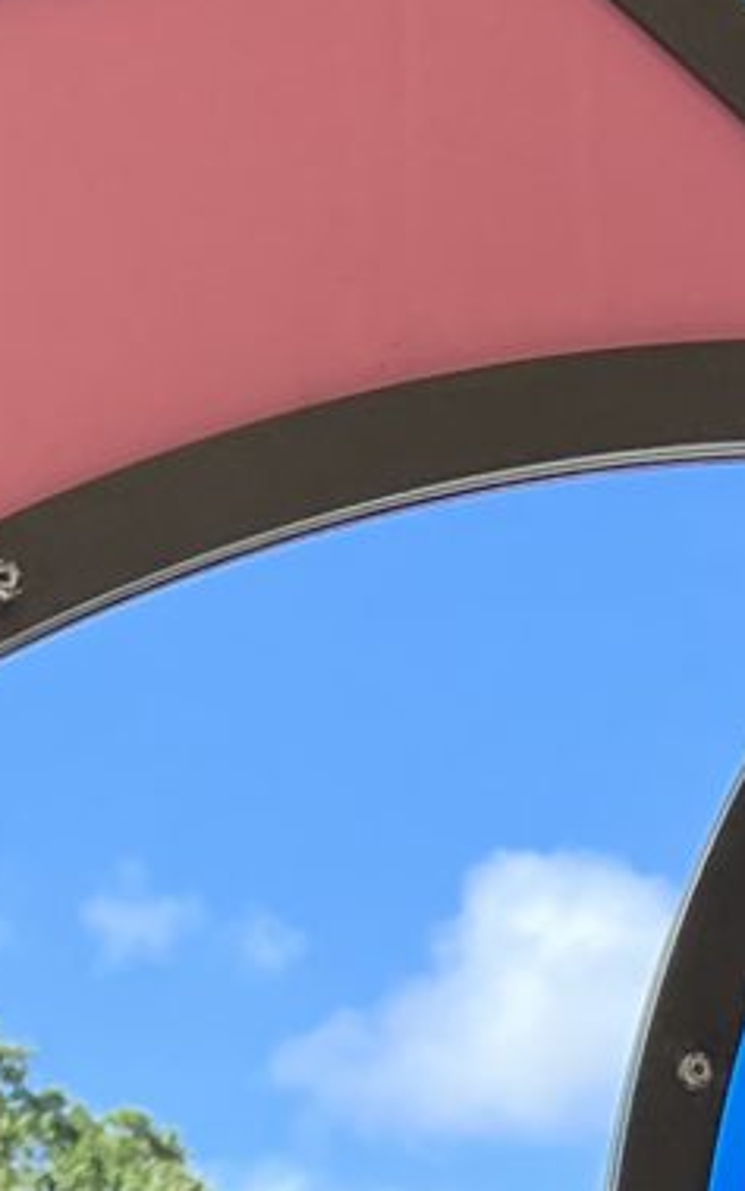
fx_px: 4839
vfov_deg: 11.7
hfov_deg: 8.6
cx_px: 1059
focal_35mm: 149
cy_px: 2756
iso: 50
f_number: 1.5
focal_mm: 5.7
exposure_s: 1/1468
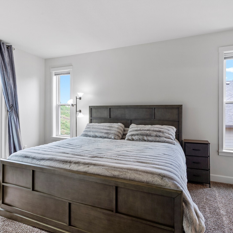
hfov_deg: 72.1
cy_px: 119
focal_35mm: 21
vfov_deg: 72.1
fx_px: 160
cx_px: 110
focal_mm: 16
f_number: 10
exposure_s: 1/4
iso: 200
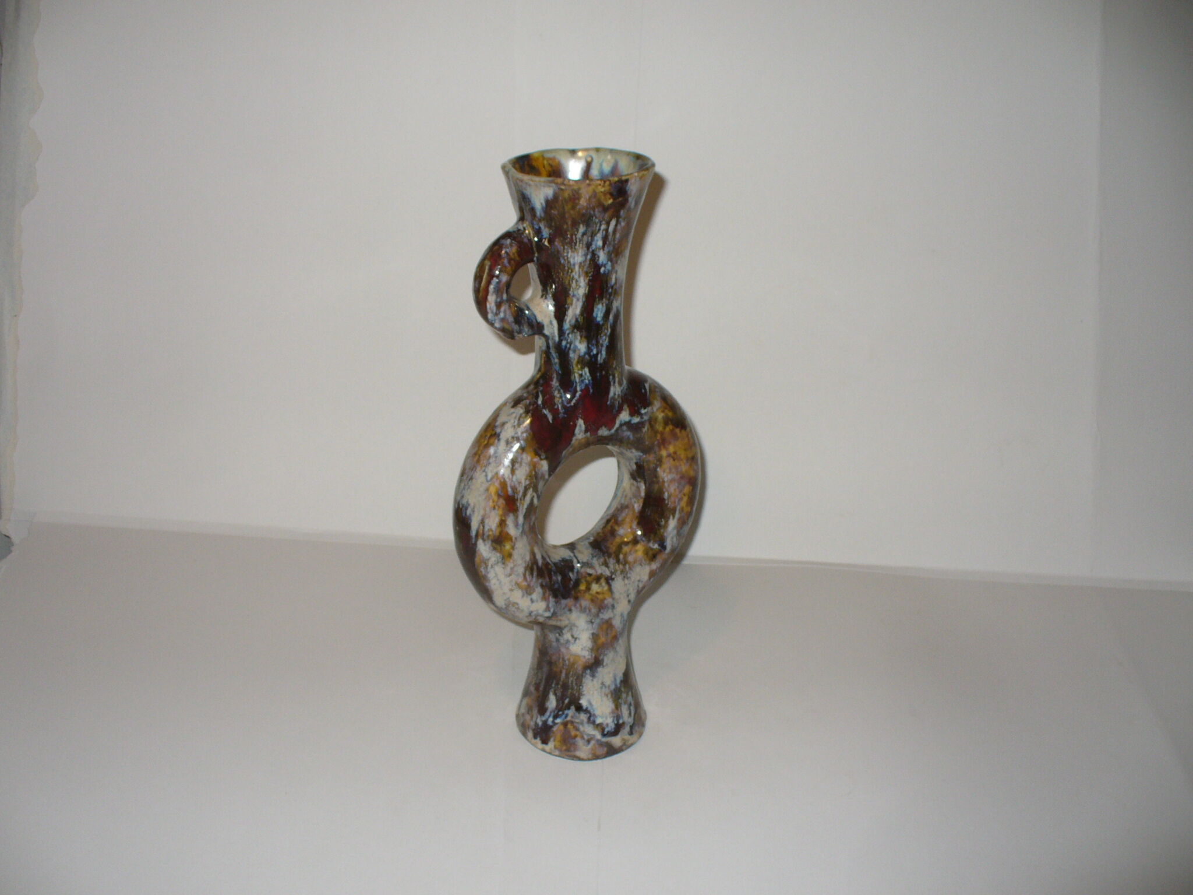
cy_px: 448
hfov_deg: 50.1
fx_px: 1275
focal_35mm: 37
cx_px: 596
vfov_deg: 38.7
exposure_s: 1/30
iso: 100
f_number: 2.8
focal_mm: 6.1
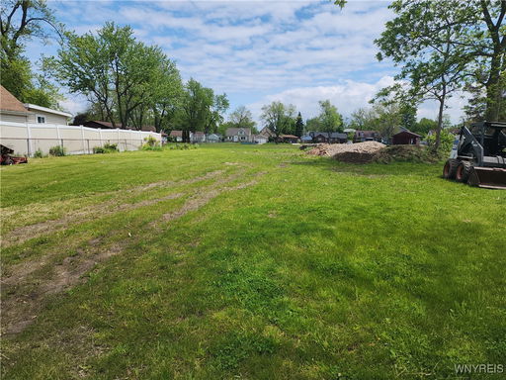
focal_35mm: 23
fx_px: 336
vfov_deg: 58.9
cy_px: 190
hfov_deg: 73.9
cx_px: 253
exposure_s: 1/1659
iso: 12
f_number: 1.8
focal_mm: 6.4
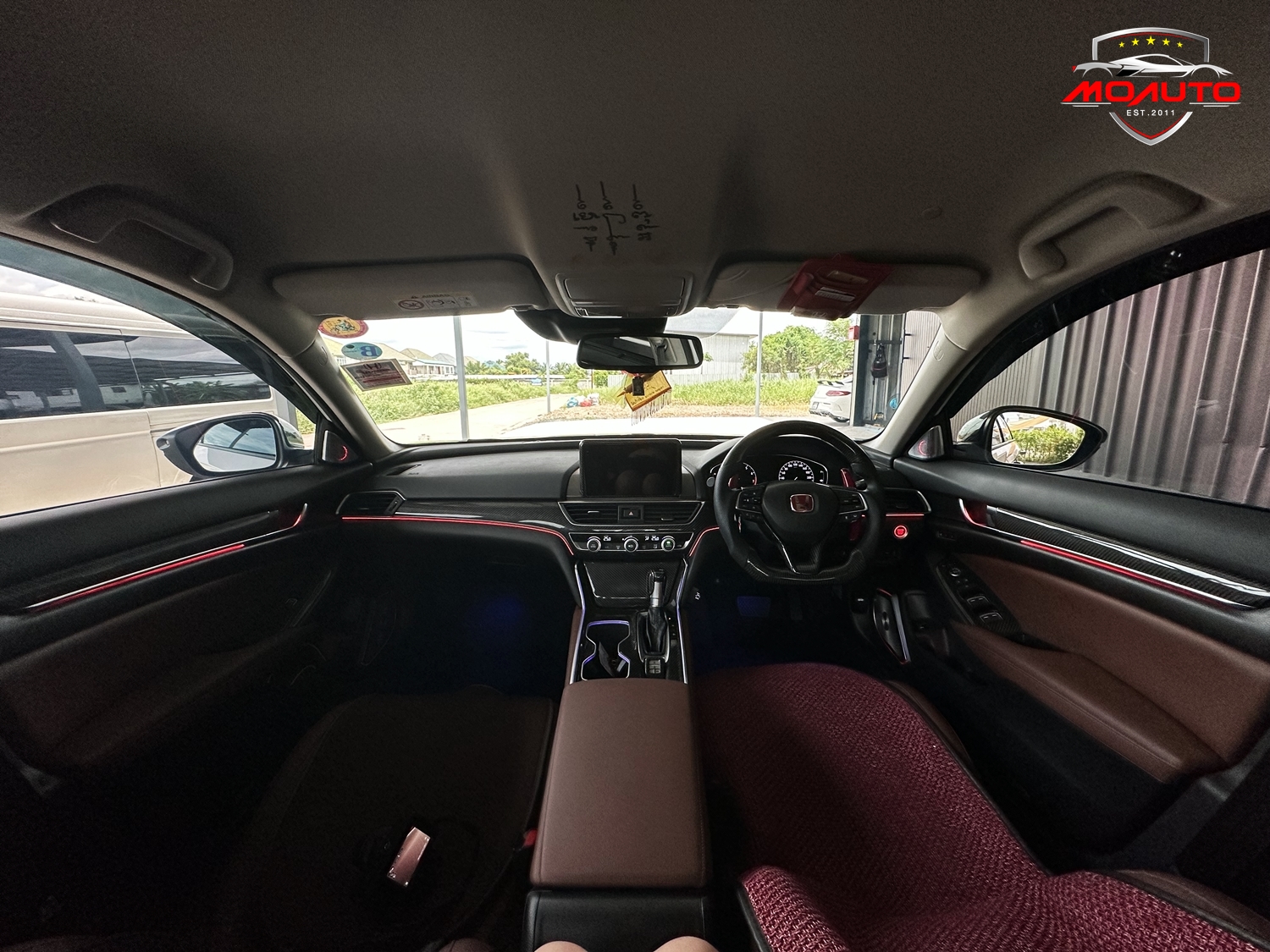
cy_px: 476
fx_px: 514
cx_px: 635
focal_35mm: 14
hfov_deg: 102.1
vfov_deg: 85.7
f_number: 2.2
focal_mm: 2.22
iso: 160
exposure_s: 1/99
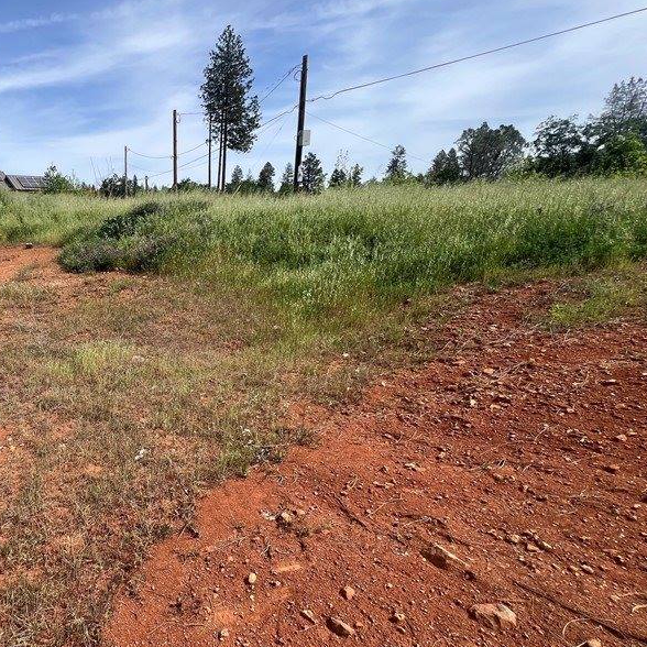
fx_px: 423
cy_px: 328
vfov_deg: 74.8
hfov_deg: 67.4
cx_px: 124
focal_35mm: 20
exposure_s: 1/1263
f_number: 1.8
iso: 32
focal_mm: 1.57
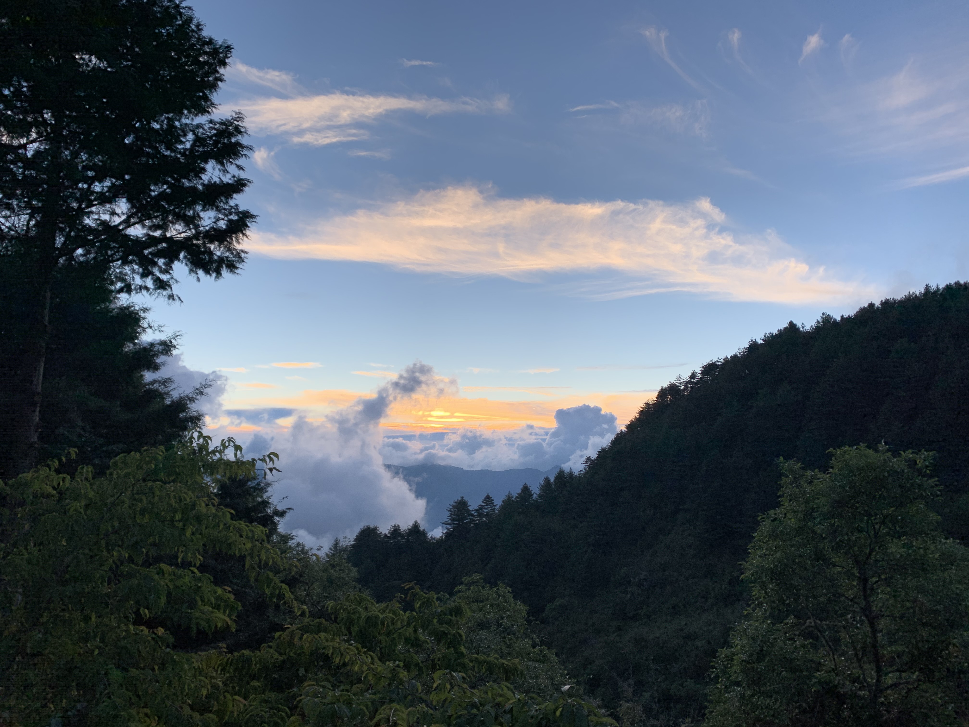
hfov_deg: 67.3
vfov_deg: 53.1
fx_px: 728
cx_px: 484
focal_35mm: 26
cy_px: 364
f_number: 1.8
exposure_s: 1/450
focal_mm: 4.25
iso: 25
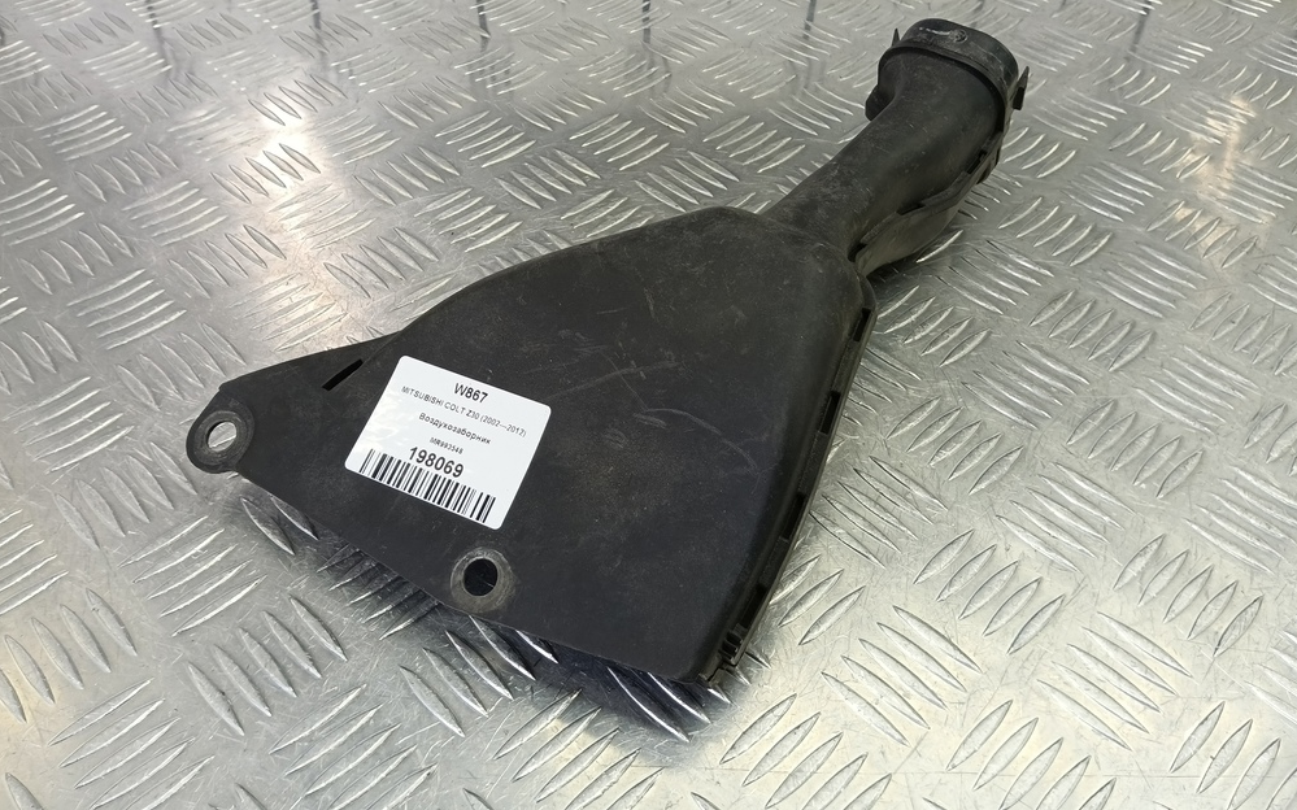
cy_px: 332
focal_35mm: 25
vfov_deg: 49.0
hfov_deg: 72.6
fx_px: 884
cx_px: 652
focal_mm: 4.11
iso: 144
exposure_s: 1/50
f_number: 1.6
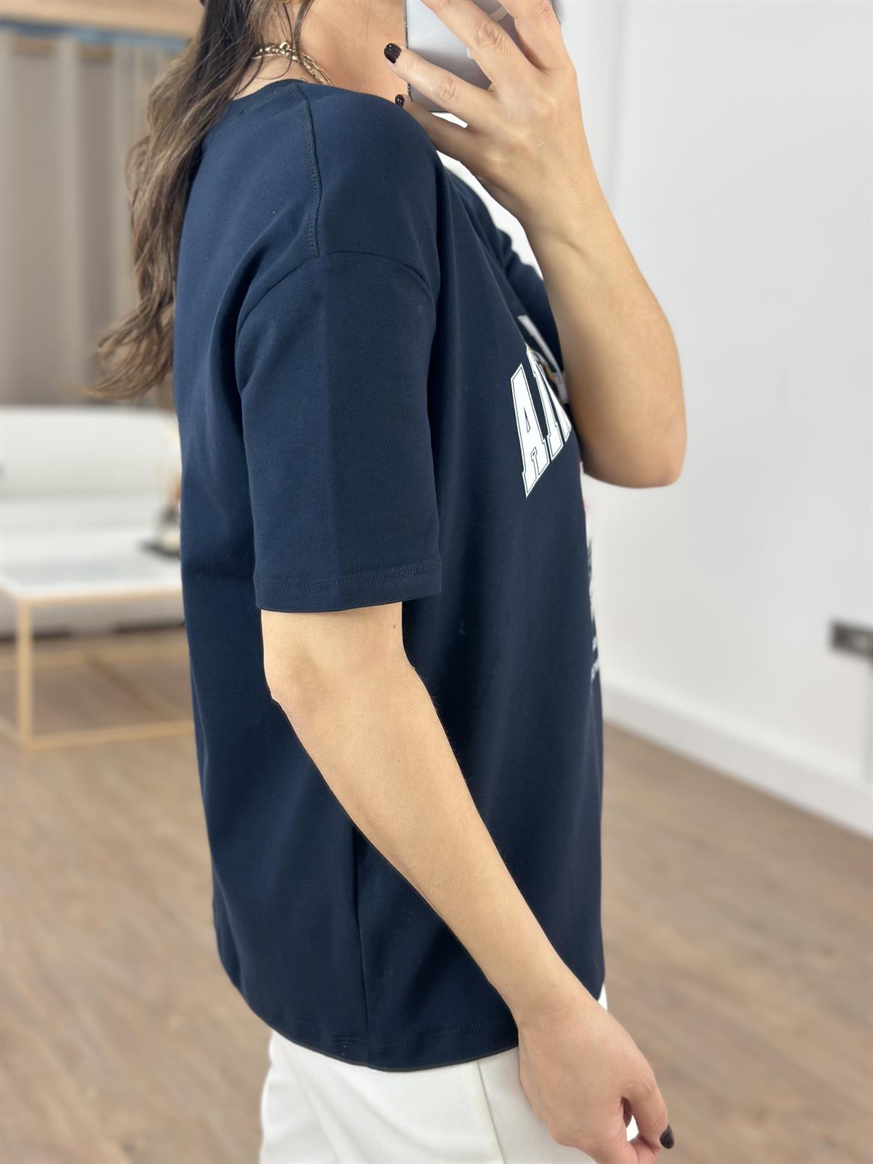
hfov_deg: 30.3
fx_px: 1614
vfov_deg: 39.7
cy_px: 582
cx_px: 436
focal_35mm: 48
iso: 80
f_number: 1.78
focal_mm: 6.86
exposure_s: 1/141
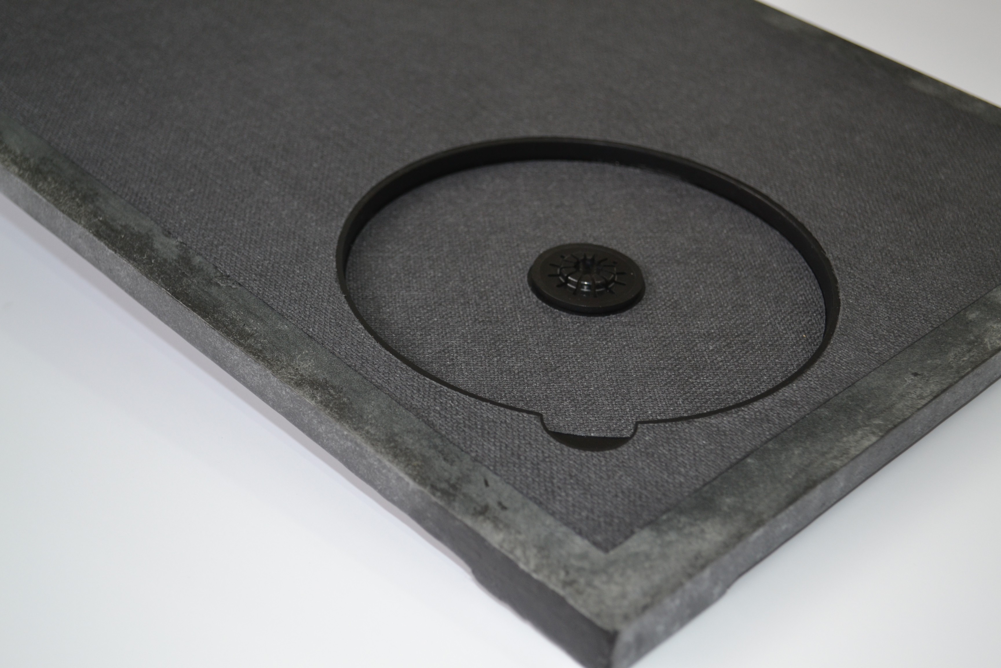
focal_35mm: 57
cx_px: 500
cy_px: 334
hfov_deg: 35.1
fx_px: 1585
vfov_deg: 23.8
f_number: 5
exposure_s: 1/125
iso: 400
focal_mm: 38
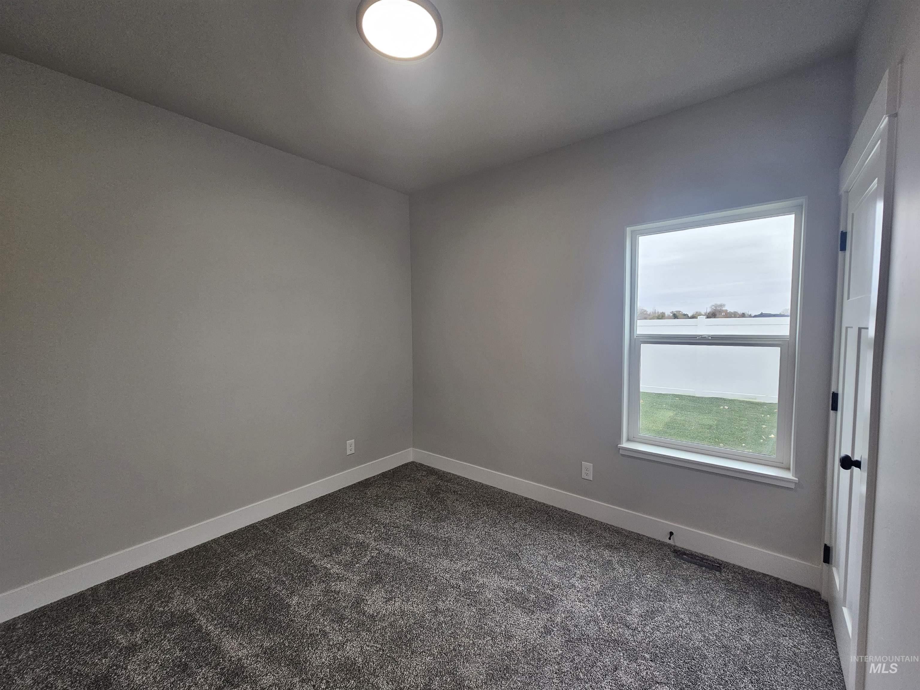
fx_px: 346
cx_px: 460
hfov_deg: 106.2
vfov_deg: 89.9
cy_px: 345
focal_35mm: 13
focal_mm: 2.2
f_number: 2.2
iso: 100
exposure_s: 1/60
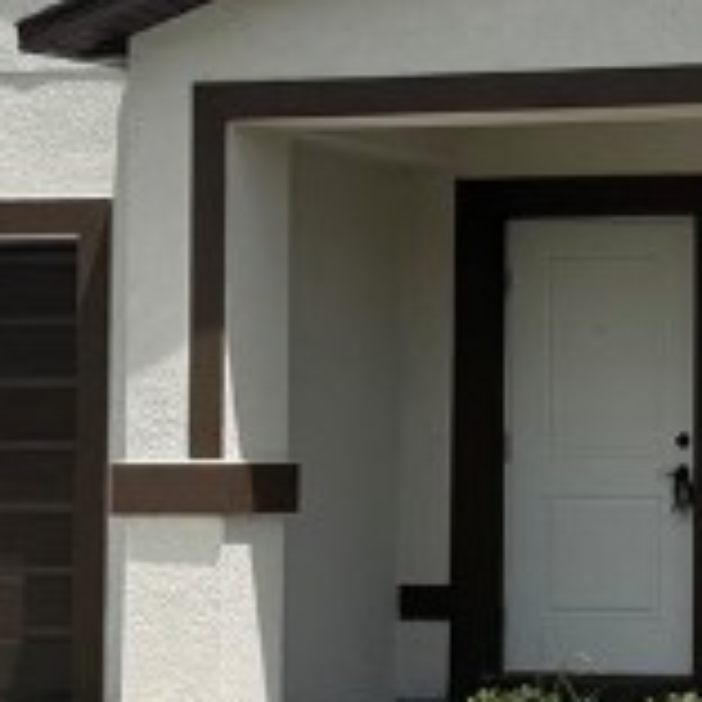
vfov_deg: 12.6
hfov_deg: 12.0
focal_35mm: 139
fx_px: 3189
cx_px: 1044
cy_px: 356
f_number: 1.78
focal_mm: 6.76
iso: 80
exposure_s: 1/6410
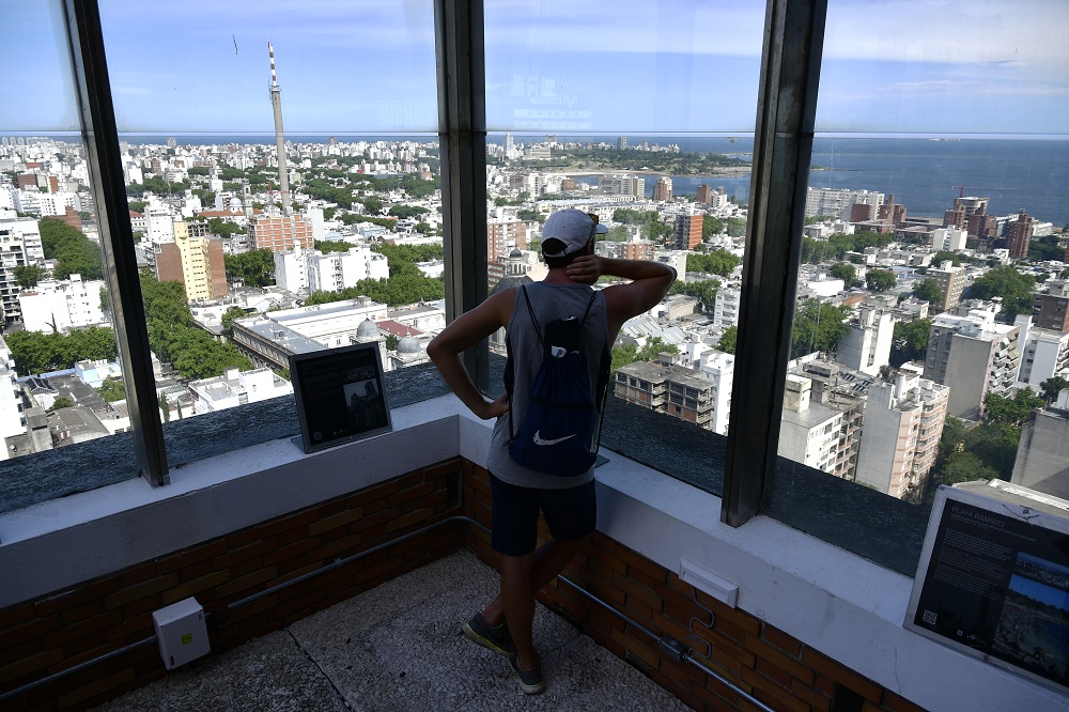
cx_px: 534
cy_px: 356
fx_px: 712
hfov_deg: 73.8
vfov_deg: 53.1
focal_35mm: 24
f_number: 3.5
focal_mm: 16
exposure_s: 1/640
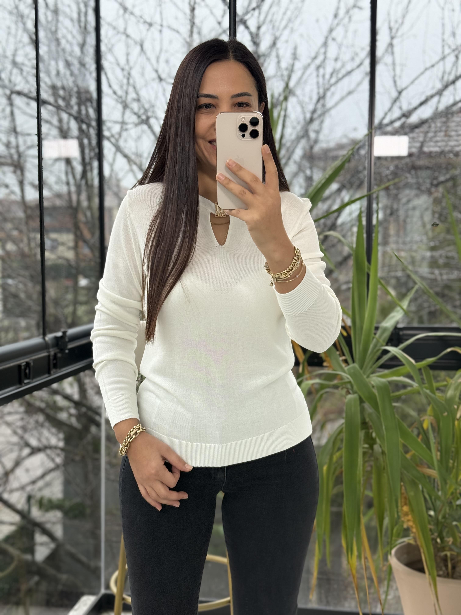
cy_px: 308
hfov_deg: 30.3
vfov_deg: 39.7
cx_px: 230
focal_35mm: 48
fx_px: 852
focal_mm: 6.76
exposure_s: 1/144
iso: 100
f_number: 1.78
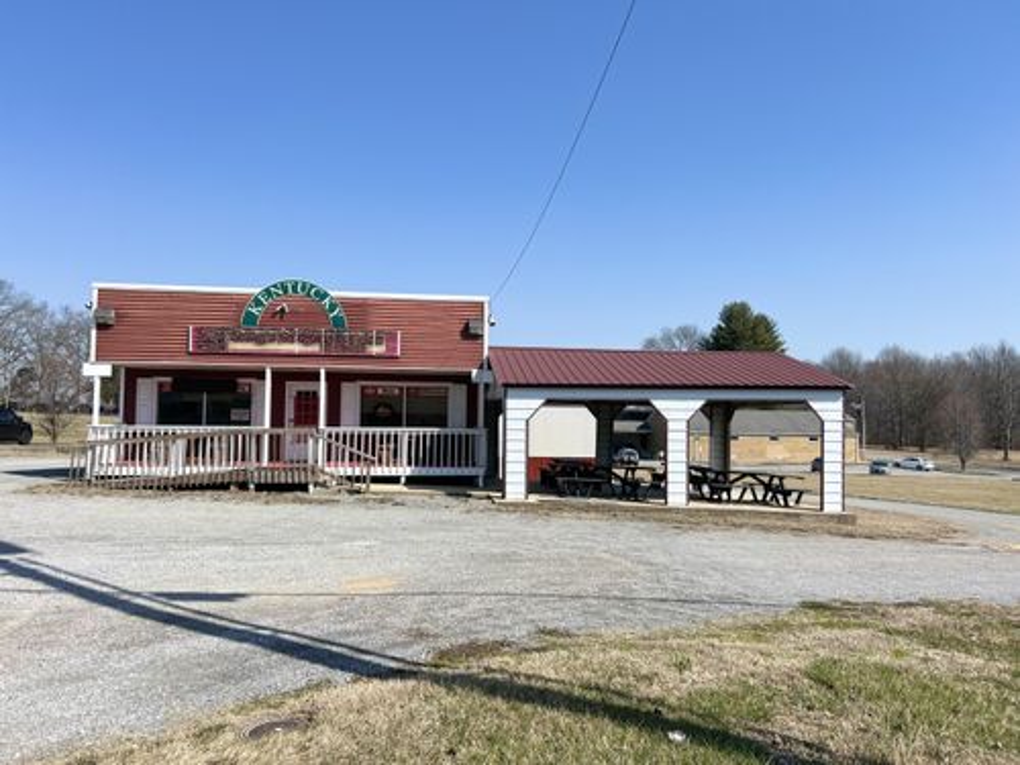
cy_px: 382
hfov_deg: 67.3
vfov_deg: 53.1
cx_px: 510
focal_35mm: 26
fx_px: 766
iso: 50
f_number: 1.5
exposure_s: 1/5587
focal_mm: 5.7
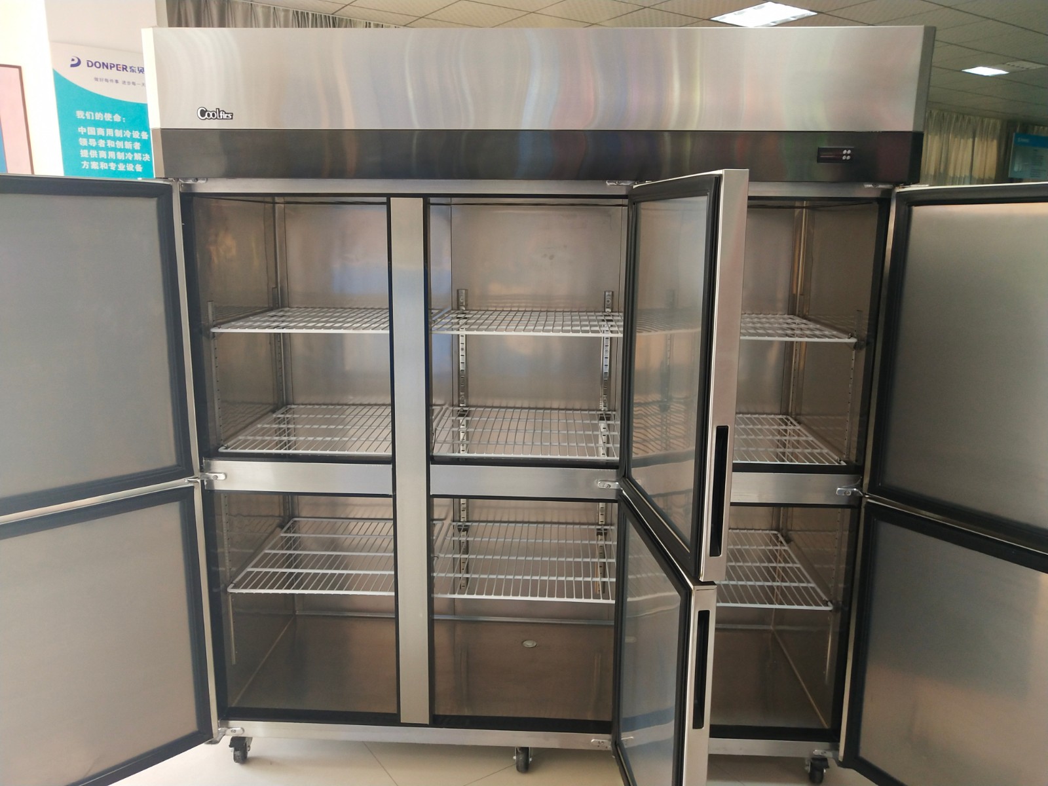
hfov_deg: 60.0
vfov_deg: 46.8
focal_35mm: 30
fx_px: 908
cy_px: 393
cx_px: 524
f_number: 1.8
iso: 182
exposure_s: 1/50
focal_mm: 3.95
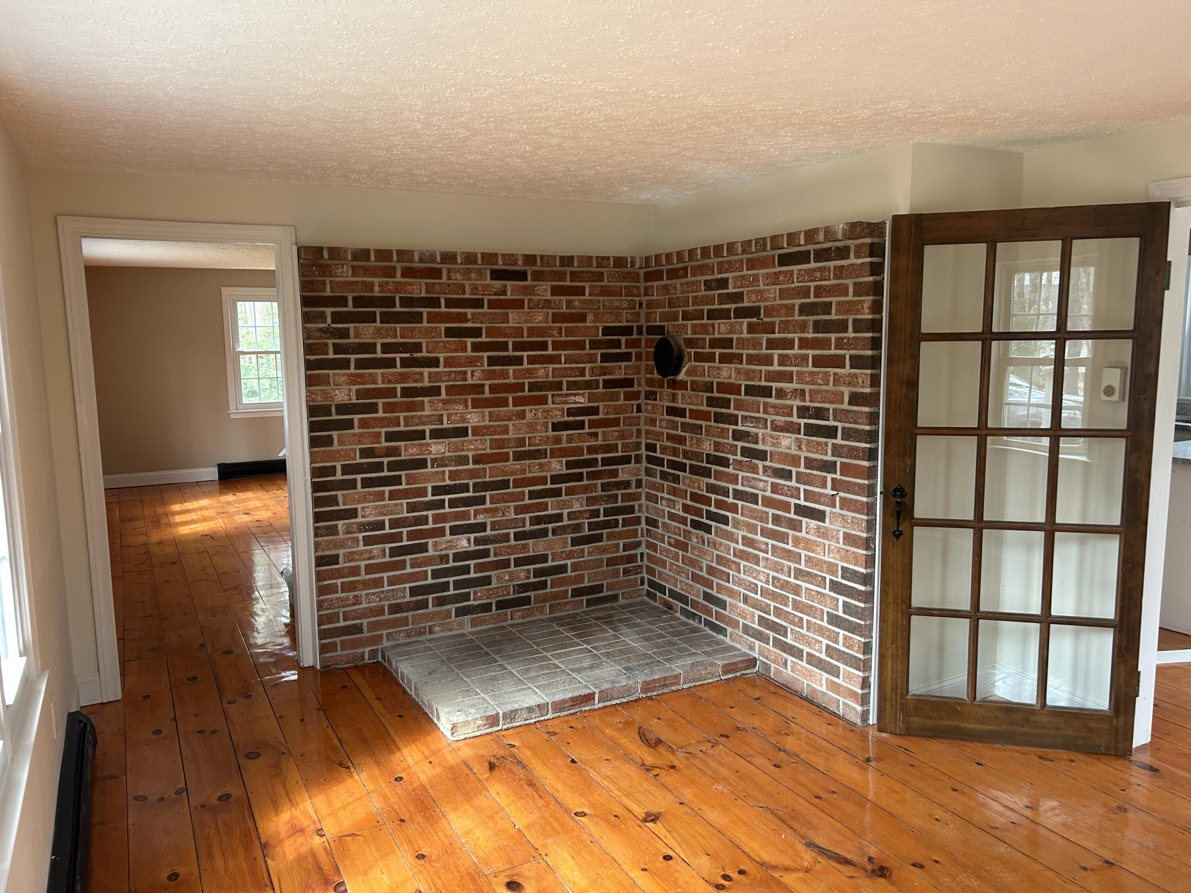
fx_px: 895
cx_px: 596
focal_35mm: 26
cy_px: 446
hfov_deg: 67.3
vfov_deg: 53.1
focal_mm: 5.7
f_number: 1.5
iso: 125
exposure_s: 1/96
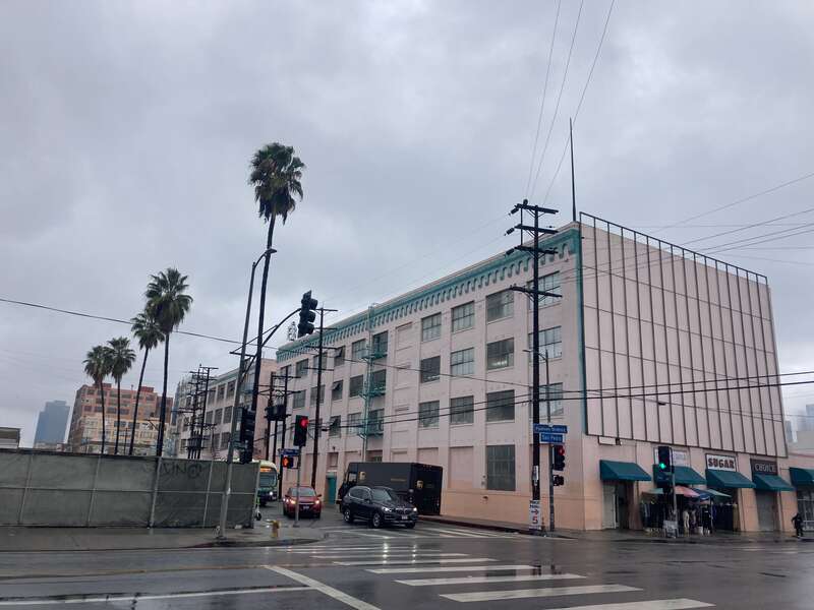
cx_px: 407
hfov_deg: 63.4
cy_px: 305
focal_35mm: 28
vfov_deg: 49.7
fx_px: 658
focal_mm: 3.99
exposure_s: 1/445
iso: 20
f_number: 1.8
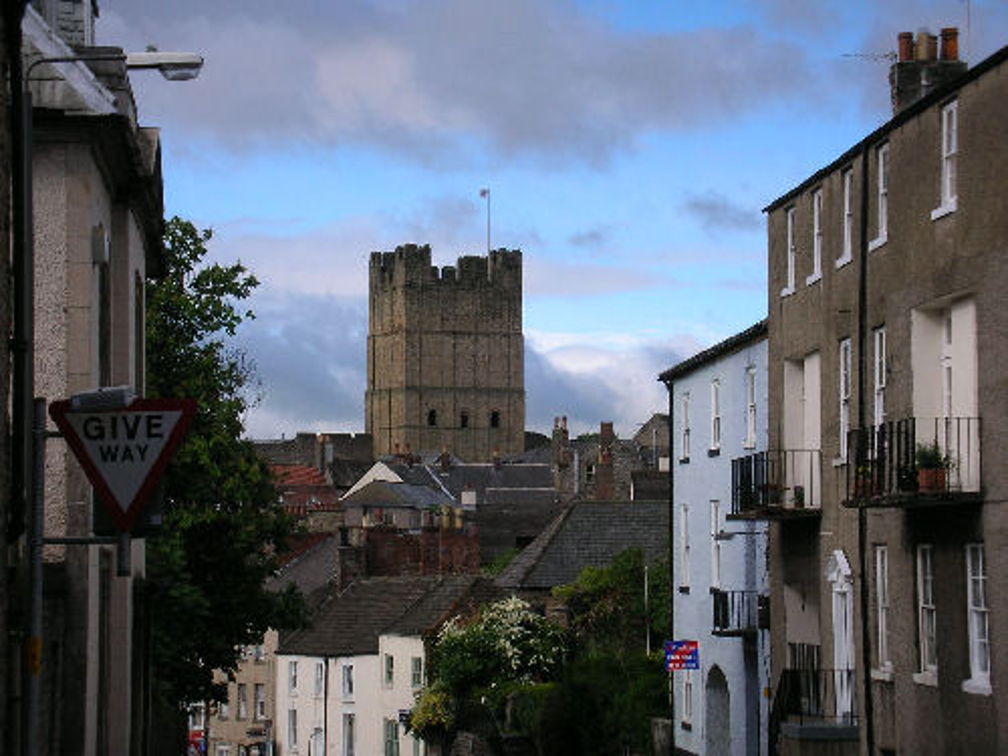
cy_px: 378
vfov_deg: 14.1
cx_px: 504
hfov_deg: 18.7
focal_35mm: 105
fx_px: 3058
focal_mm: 17.4
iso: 50
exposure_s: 1/280
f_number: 5.4
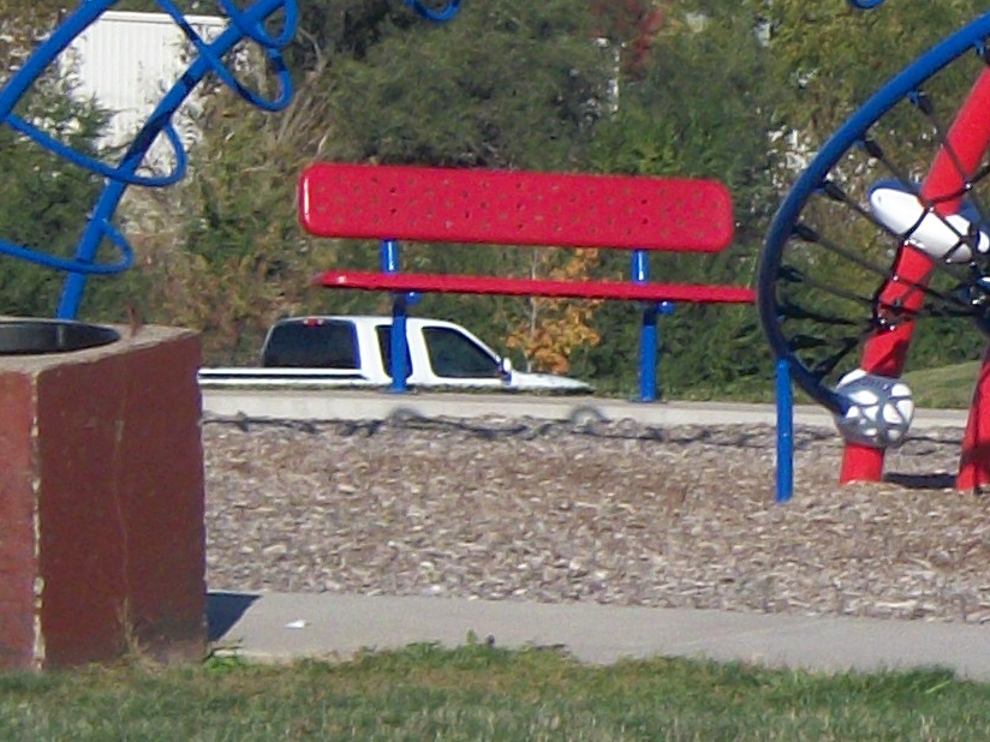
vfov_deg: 4.9
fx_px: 8608
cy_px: 238
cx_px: 1639
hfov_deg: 6.5
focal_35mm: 301
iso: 80
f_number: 12.6
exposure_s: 1/125
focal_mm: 11
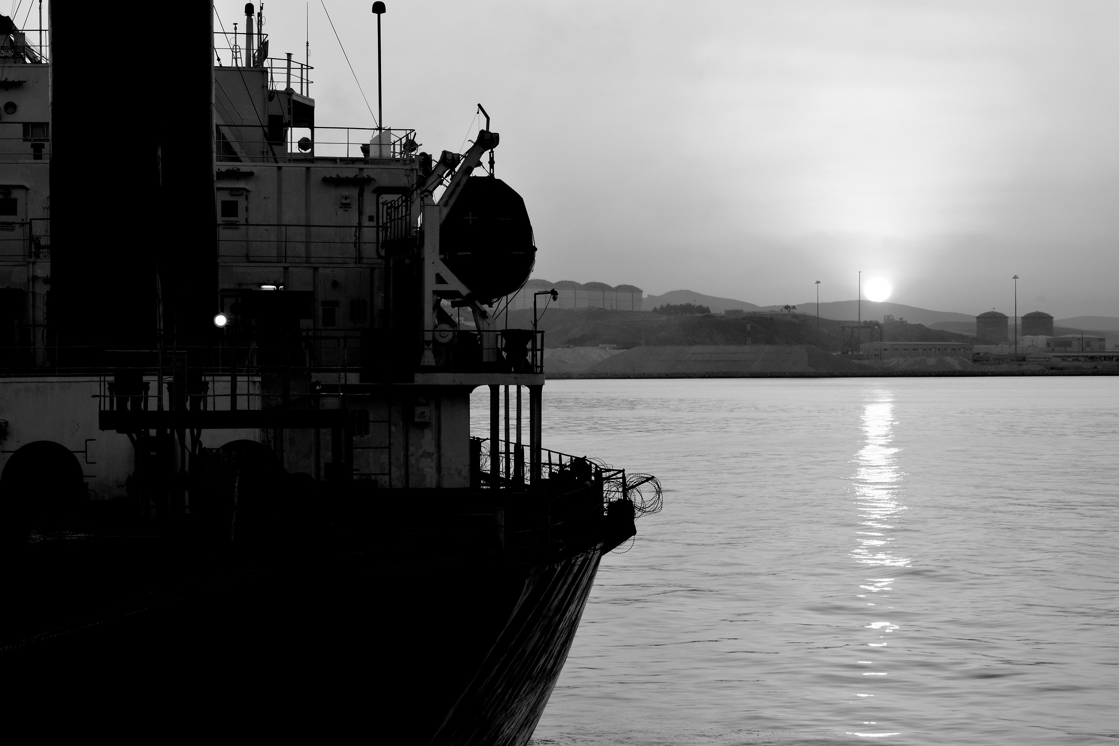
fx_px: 2564
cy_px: 373
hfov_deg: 24.6
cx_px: 560
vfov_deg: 16.6
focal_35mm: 82
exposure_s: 1/80
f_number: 14
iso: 800
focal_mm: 55
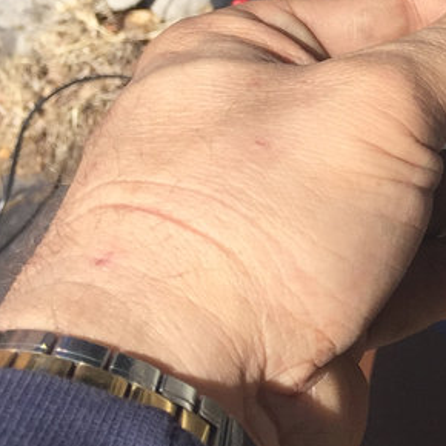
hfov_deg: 14.7
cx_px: 760
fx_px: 1545
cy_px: 103
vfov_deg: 16.3
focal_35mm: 106
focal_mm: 4.15
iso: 32
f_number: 2.2
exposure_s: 1/1582
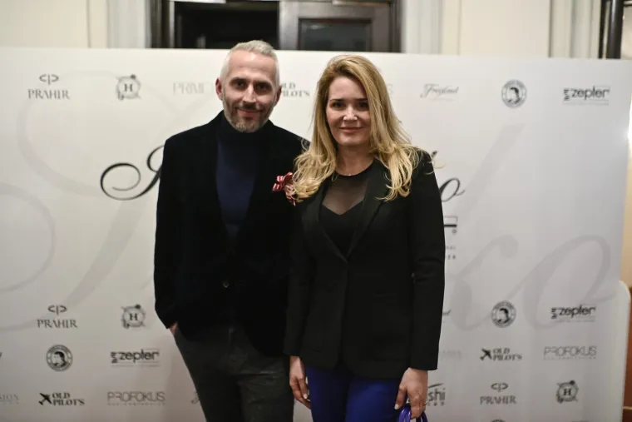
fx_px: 615
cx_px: 316
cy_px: 211
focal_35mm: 35
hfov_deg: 54.4
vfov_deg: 37.9
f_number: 2
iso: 2000
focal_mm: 35
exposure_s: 1/160
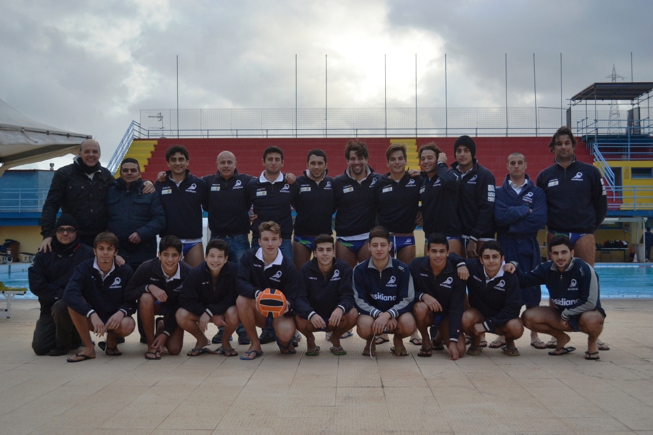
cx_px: 326
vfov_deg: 30.9
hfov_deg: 45.0
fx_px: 789
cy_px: 218
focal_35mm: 44
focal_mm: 29
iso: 560
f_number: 4.5
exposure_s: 1/500
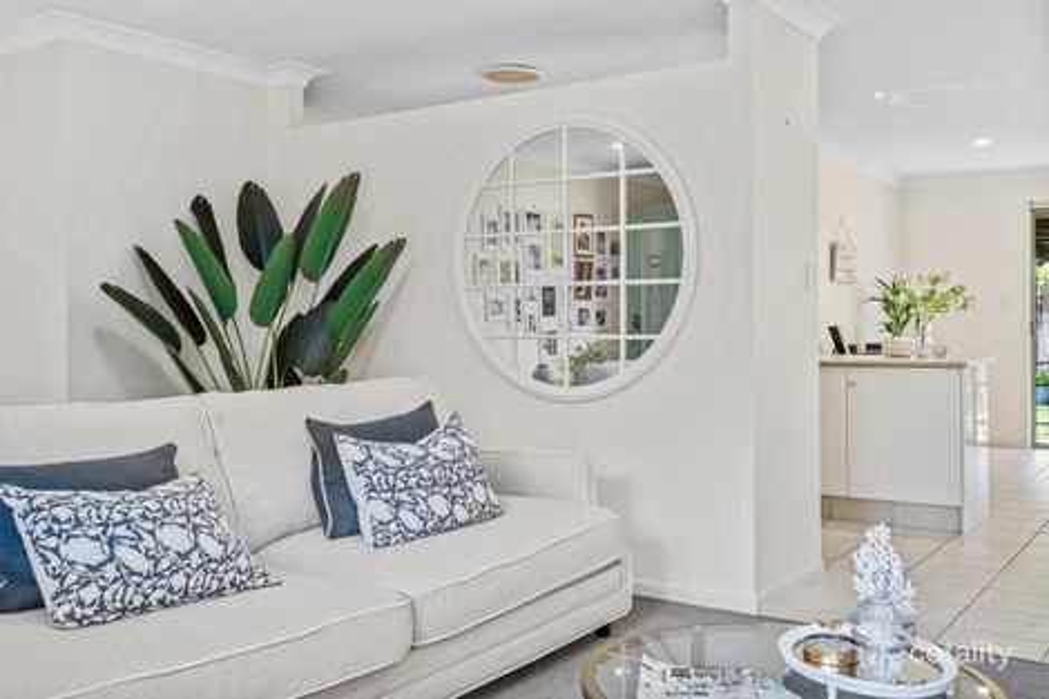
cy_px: 350
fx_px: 1019
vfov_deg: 37.8
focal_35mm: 35
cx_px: 524
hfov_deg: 54.5
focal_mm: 35
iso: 125
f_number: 8
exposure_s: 1/1.67
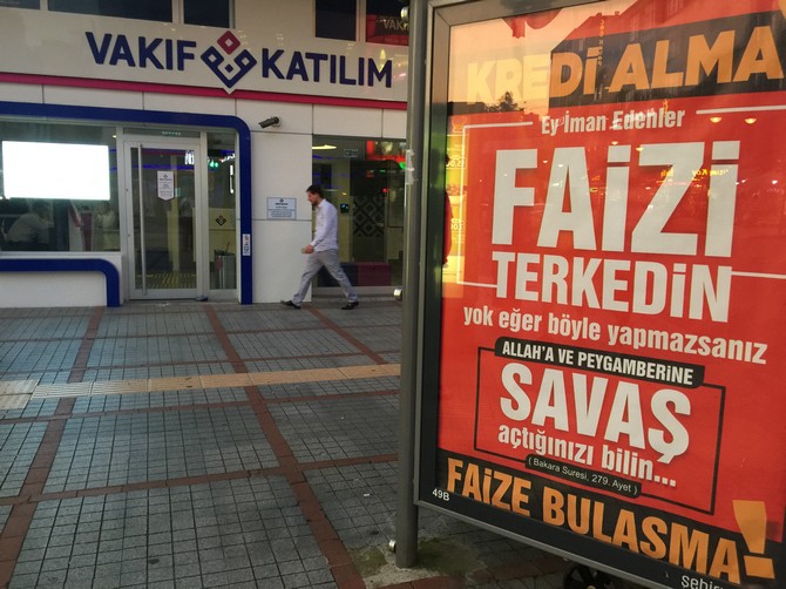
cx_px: 393
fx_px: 658
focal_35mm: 29
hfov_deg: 61.7
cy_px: 294
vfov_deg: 48.2
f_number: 2.2
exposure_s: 1/17
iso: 100
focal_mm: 4.15
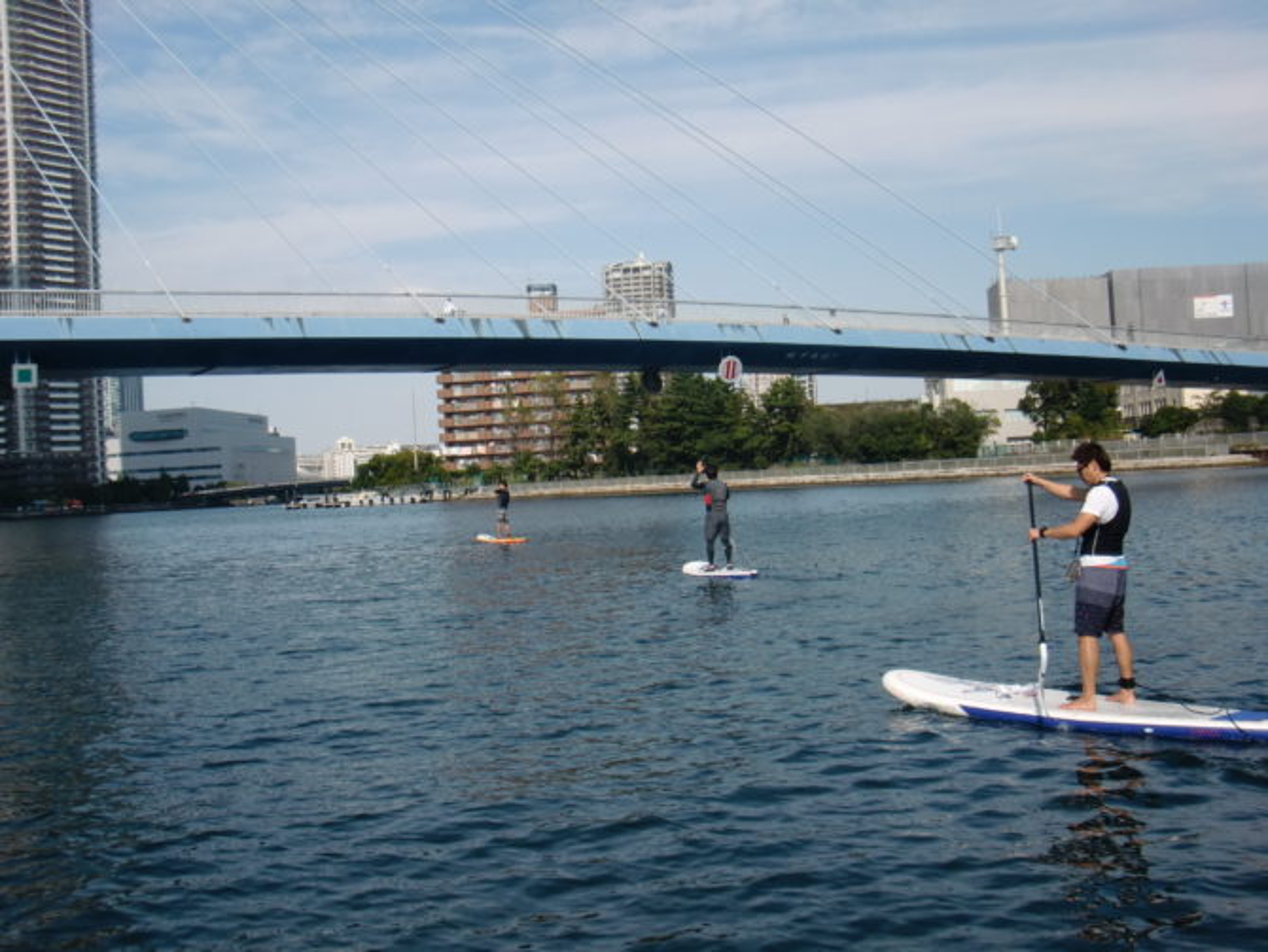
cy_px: 476
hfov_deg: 49.0
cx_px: 634
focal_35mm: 38
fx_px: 1392
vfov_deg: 37.7
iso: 64
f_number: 3.9
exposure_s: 1/640
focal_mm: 6.66
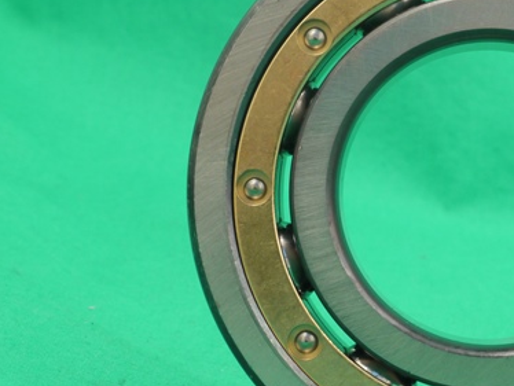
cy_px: 212
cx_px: 495
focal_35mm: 138
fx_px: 2050
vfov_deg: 10.8
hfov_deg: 14.1
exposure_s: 1/2
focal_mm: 34
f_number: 16
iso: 400
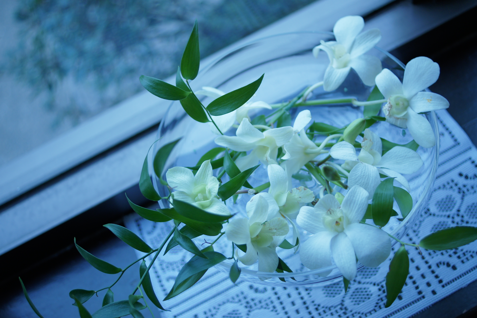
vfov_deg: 29.8
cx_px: 238
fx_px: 596
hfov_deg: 43.6
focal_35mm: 45
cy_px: 159
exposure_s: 1/80
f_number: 2.8
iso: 400
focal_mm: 30
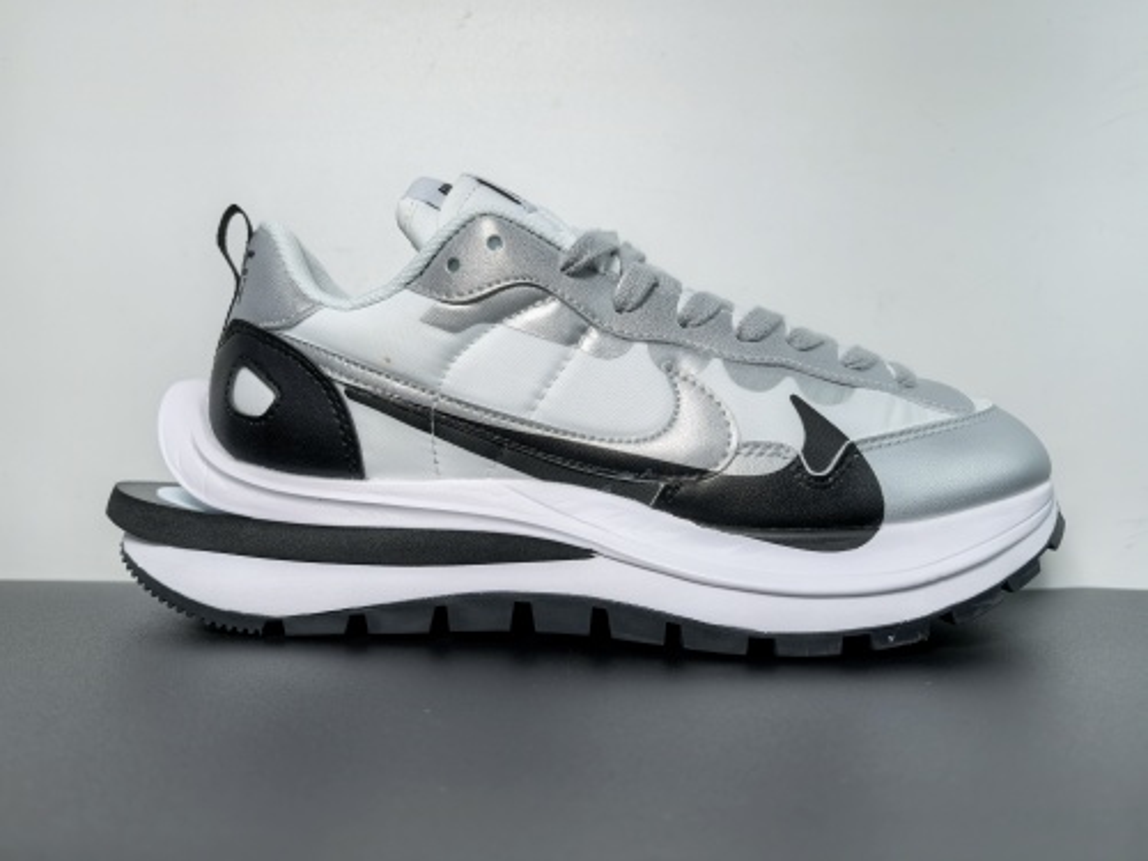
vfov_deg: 51.4
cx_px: 574
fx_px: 895
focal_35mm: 27
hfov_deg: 65.3
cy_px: 430
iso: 50
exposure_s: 1/422
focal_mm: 6.98
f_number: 2
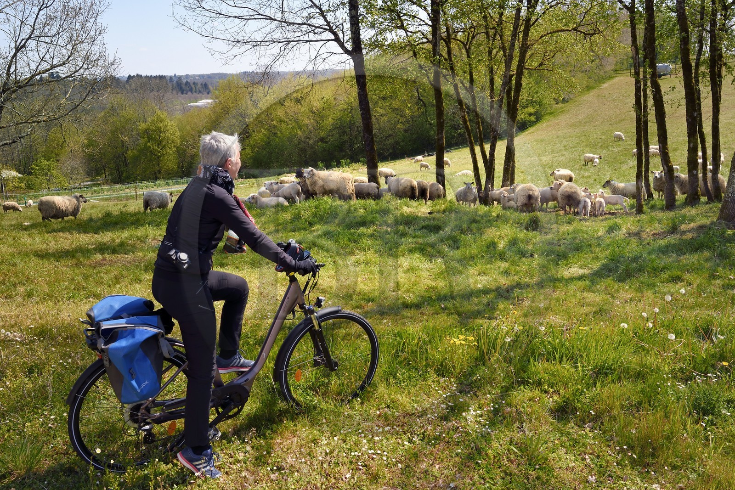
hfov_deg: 58.7
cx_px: 368
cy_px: 245
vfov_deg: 41.1
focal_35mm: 32
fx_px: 653
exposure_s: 1/200
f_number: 10
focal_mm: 32
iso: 200
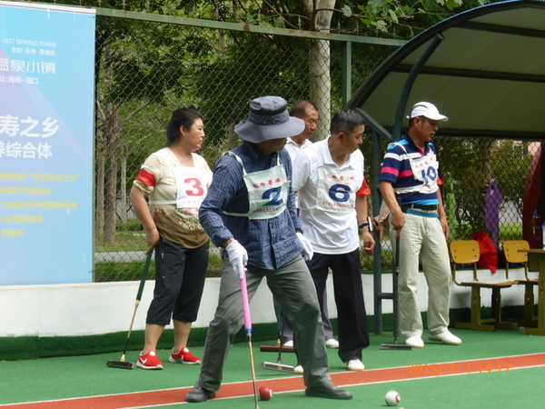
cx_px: 272
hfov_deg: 17.7
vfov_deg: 13.3
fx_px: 1748
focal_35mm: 111
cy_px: 204
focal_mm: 18.2
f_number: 5.3
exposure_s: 1/320
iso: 200
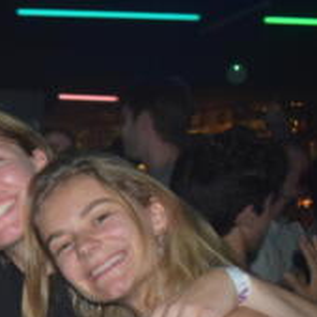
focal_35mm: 90
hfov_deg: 17.5
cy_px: 247
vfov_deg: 19.1
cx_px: -145
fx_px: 932
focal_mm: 24
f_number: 4
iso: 2500
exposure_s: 1/60
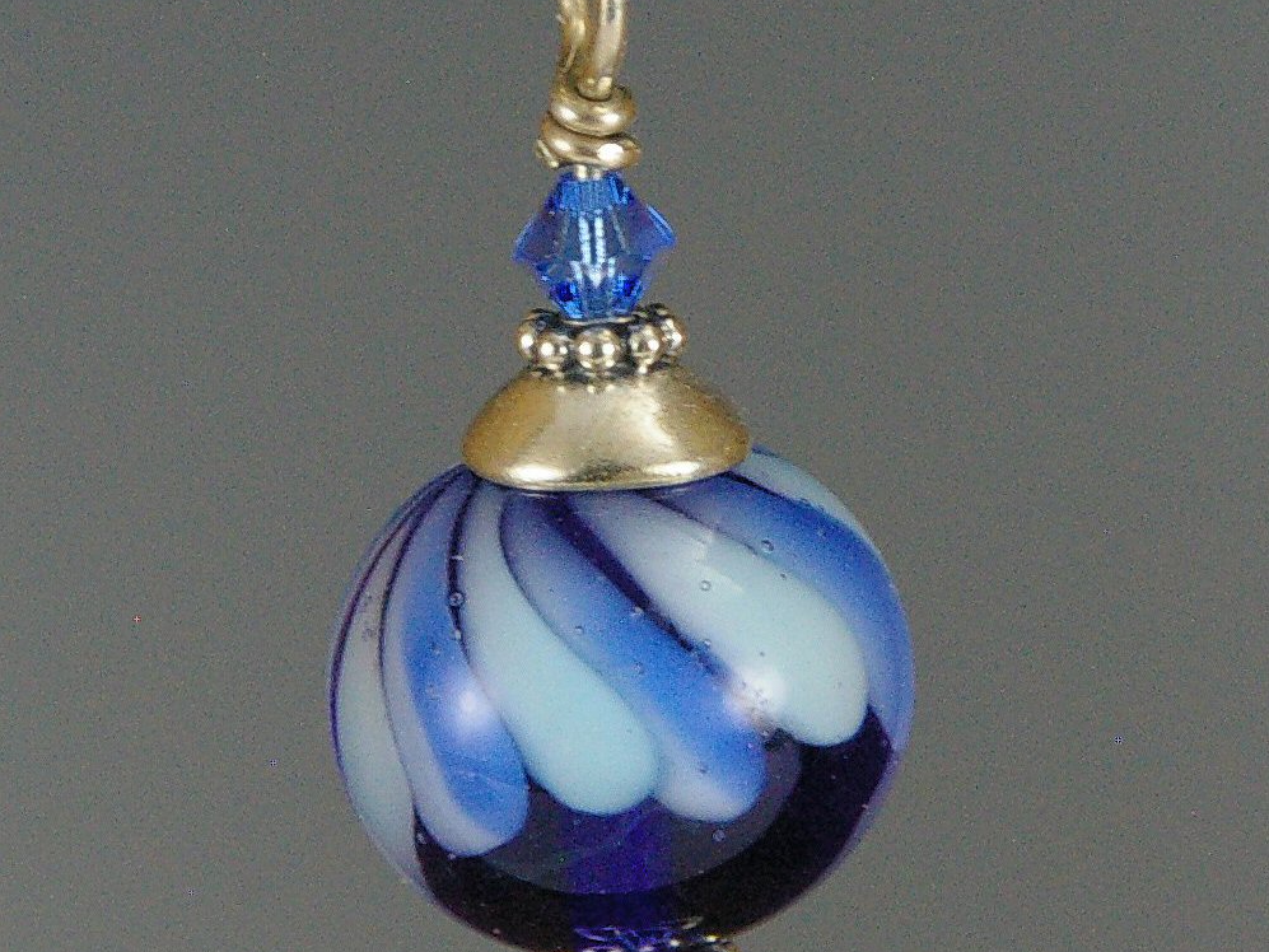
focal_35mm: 321
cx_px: 635
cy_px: 678
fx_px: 11769
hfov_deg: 6.2
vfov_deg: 4.6
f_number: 16
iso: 1600
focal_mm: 148
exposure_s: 1/125
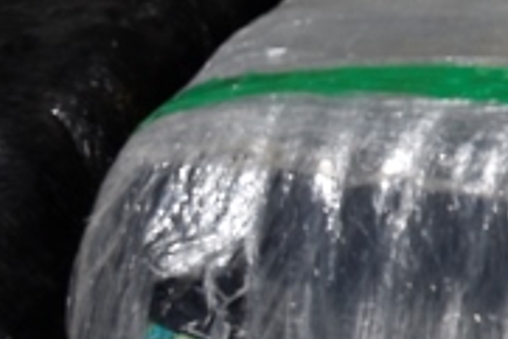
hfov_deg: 9.1
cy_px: -466
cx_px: 1344
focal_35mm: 195
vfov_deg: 6.7
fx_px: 2751
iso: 100
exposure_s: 1/60
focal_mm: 23
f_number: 3.8
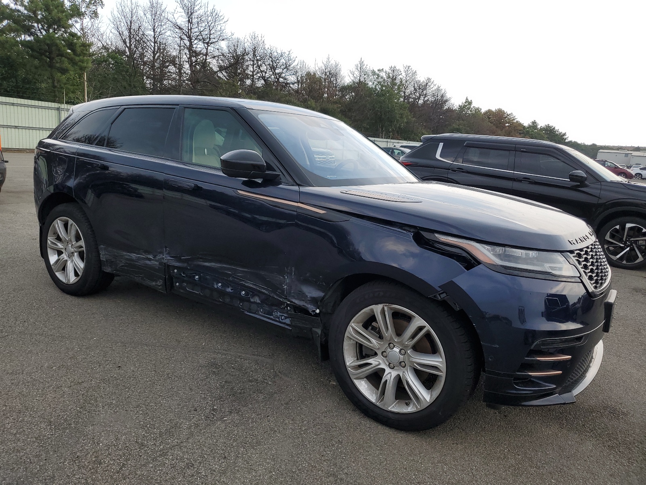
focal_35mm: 26
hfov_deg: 67.3
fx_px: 485
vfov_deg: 53.1
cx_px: 323
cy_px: 242
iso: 50
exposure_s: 1/1250
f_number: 1.5
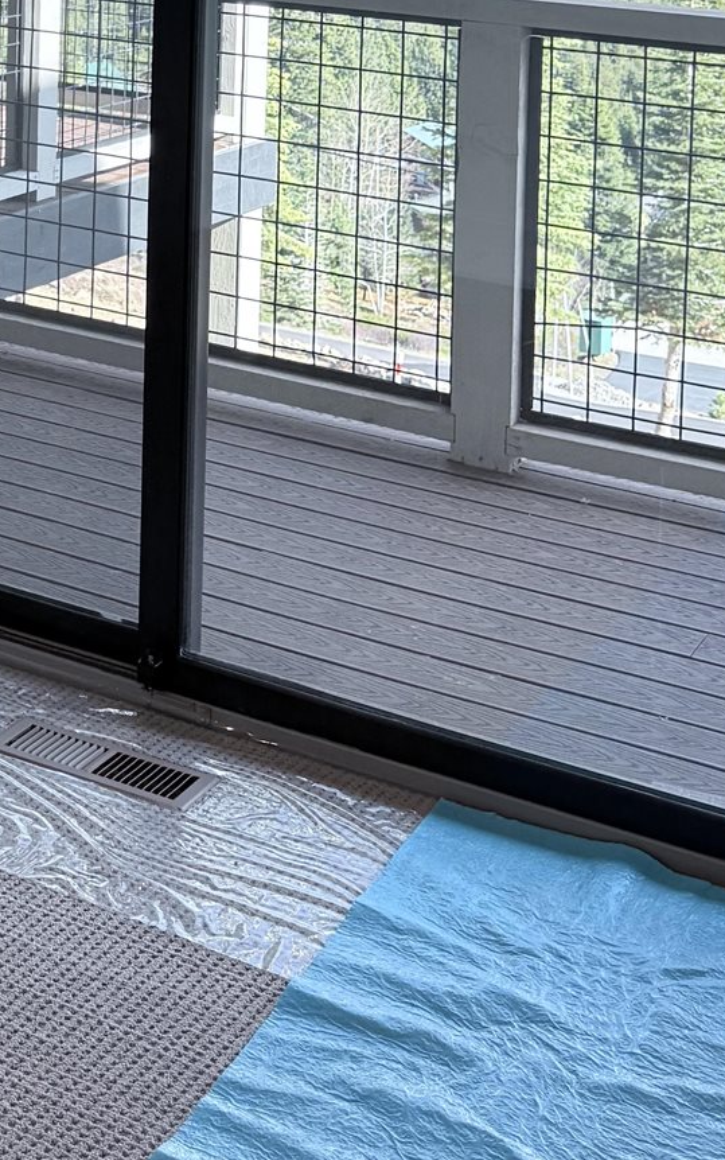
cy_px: -174
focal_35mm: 68
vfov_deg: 27.2
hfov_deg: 18.0
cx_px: -182
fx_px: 2149
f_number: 1.78
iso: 100
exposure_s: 1/467
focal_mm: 6.76
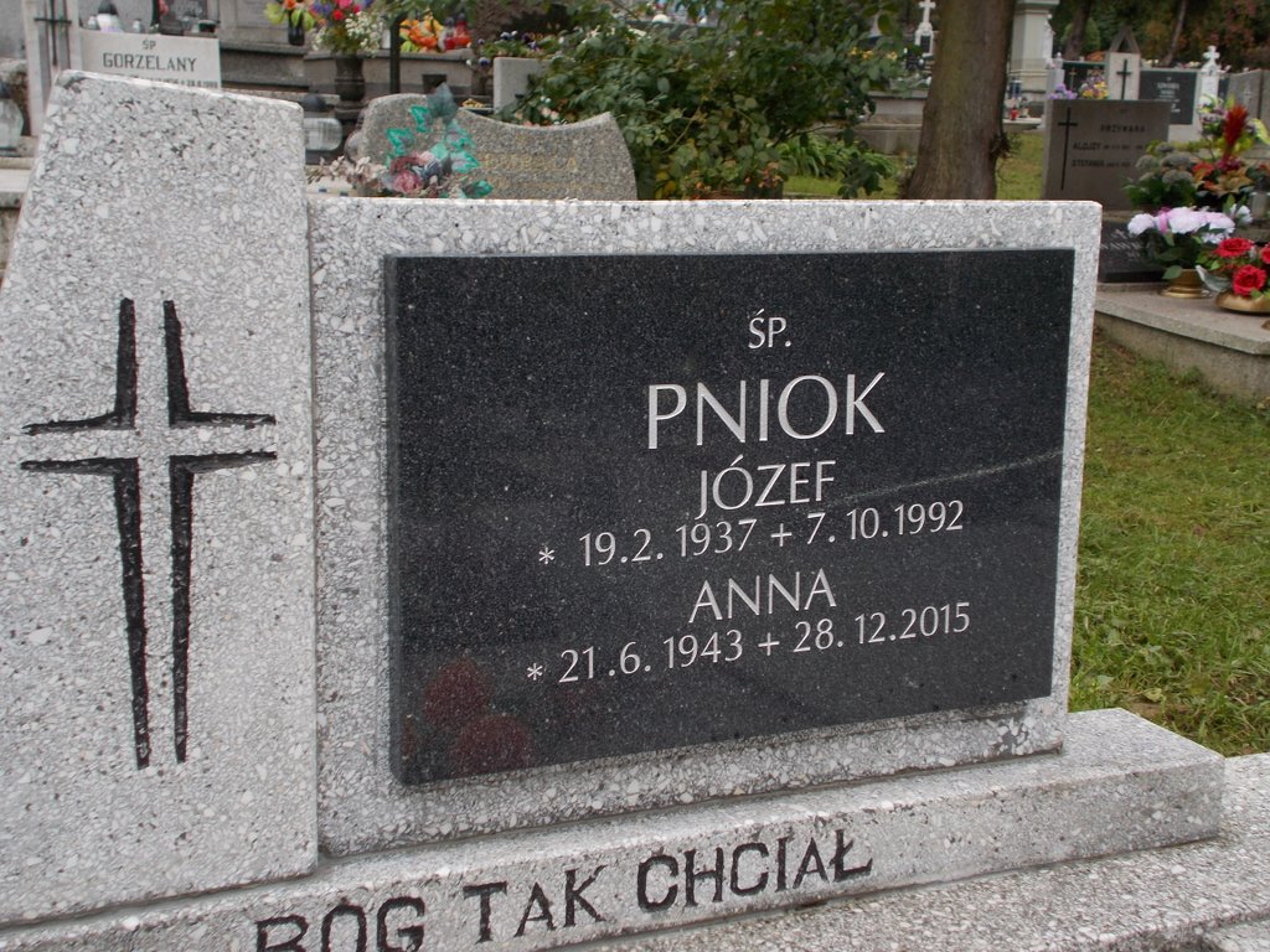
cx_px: 635
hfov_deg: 42.9
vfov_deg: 32.9
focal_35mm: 44
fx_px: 1614
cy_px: 476
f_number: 4.2
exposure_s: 1/40
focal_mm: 7.9
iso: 80
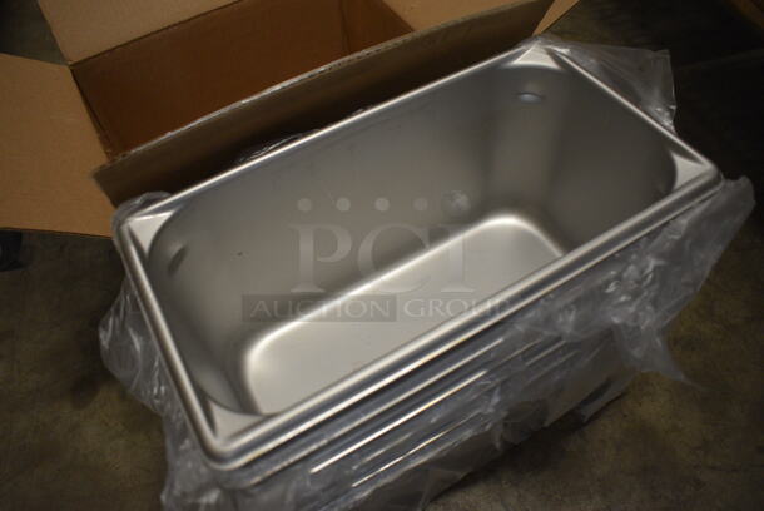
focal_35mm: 27
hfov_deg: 67.3
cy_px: 256
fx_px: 574
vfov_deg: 48.0
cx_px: 382
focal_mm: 18
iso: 2000
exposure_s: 1/125
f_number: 3.5
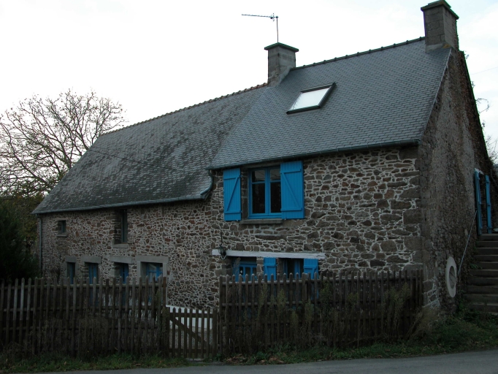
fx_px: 504
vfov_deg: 40.7
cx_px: 249
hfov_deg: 52.6
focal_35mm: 35
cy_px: 187
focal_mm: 8.9
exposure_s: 1/88.5
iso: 100
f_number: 3.5
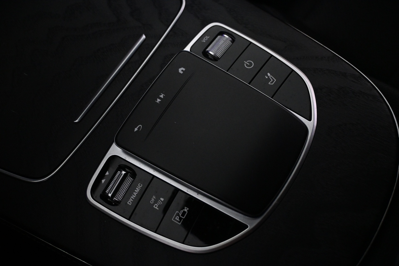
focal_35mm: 32
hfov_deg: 59.5
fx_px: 349
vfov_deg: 41.7
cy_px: 133
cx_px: 200
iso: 4000
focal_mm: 21
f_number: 4
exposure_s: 1/200
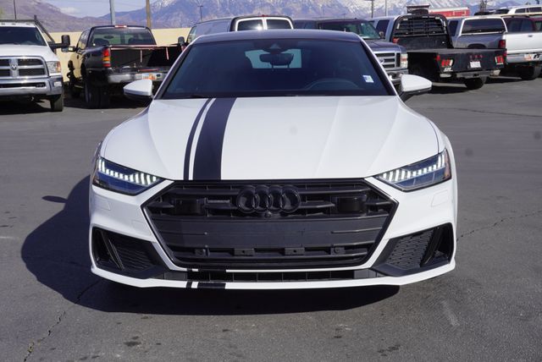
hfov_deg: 43.6
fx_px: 678
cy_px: 181
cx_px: 271
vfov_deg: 29.9
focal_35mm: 45
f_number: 11
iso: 100
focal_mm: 30
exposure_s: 1/250
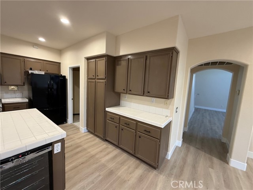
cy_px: 95
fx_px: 102
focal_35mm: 14
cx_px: 126
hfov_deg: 102.1
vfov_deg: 85.7
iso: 250
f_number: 2.2
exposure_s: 1/60
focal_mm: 2.22
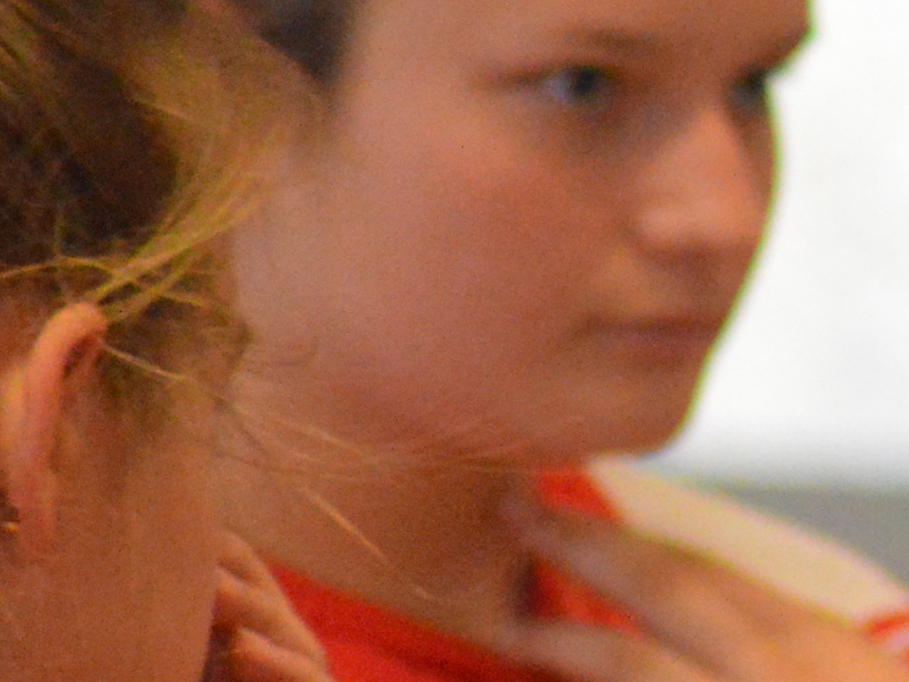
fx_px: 29691
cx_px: 2380
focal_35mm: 1131
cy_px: 360
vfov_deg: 1.3
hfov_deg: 1.7
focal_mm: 135
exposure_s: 1/160
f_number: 4.2
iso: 3200
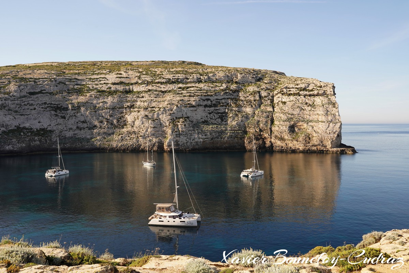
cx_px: 204
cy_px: 136
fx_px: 364
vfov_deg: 41.1
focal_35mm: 32
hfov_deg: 58.7
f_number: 11
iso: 100
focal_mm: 32
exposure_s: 1/60
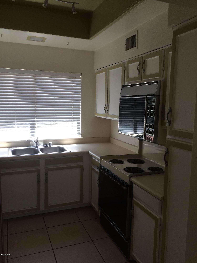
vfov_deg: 61.7
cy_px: 132
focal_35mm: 29
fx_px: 220
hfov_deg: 48.2
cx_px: 98
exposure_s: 1/30
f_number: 2.2
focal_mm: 4.15
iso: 40
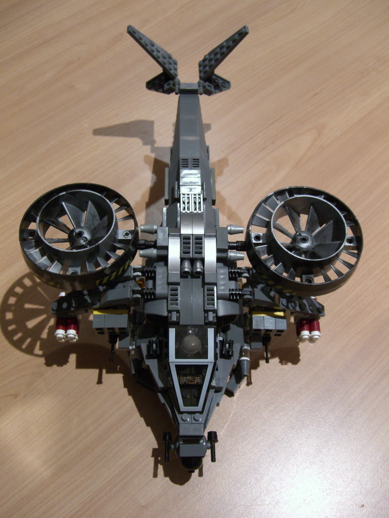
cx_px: 194
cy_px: 259
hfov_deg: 37.7
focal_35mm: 38
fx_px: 569
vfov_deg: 49.0
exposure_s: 1/30
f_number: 2.8
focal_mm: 7.9
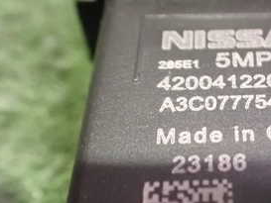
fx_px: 517
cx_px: 260
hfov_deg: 27.9
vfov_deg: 22.1
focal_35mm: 66
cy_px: 152
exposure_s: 1/15
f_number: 2.3
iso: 1600
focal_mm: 5.4
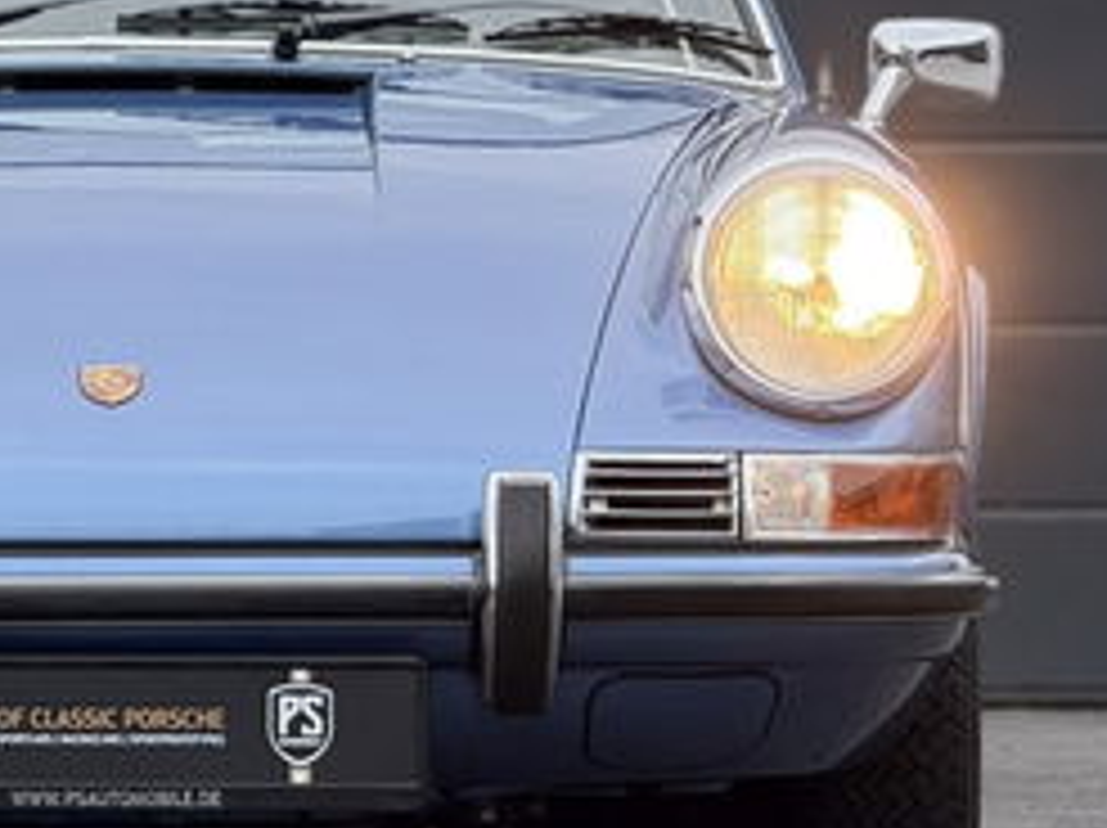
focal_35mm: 375
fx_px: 11981
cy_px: 335
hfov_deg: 5.3
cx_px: 122
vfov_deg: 4.0
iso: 64
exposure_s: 1/402
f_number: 2.8
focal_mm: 15.66
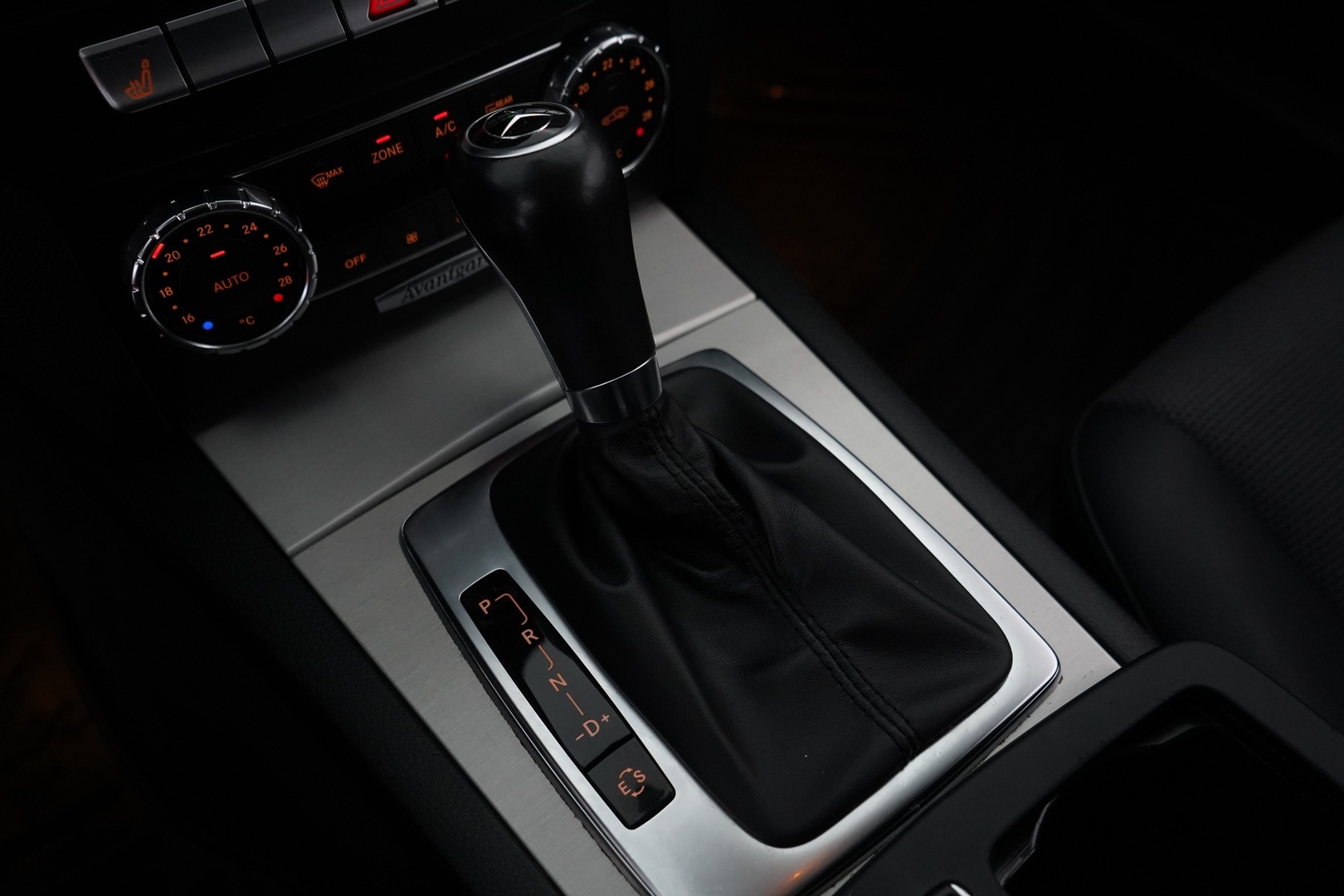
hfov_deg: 65.5
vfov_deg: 46.4
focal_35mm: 28
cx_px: 672
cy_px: 448
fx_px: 1045
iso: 4000
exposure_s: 1/60
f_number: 5
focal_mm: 28
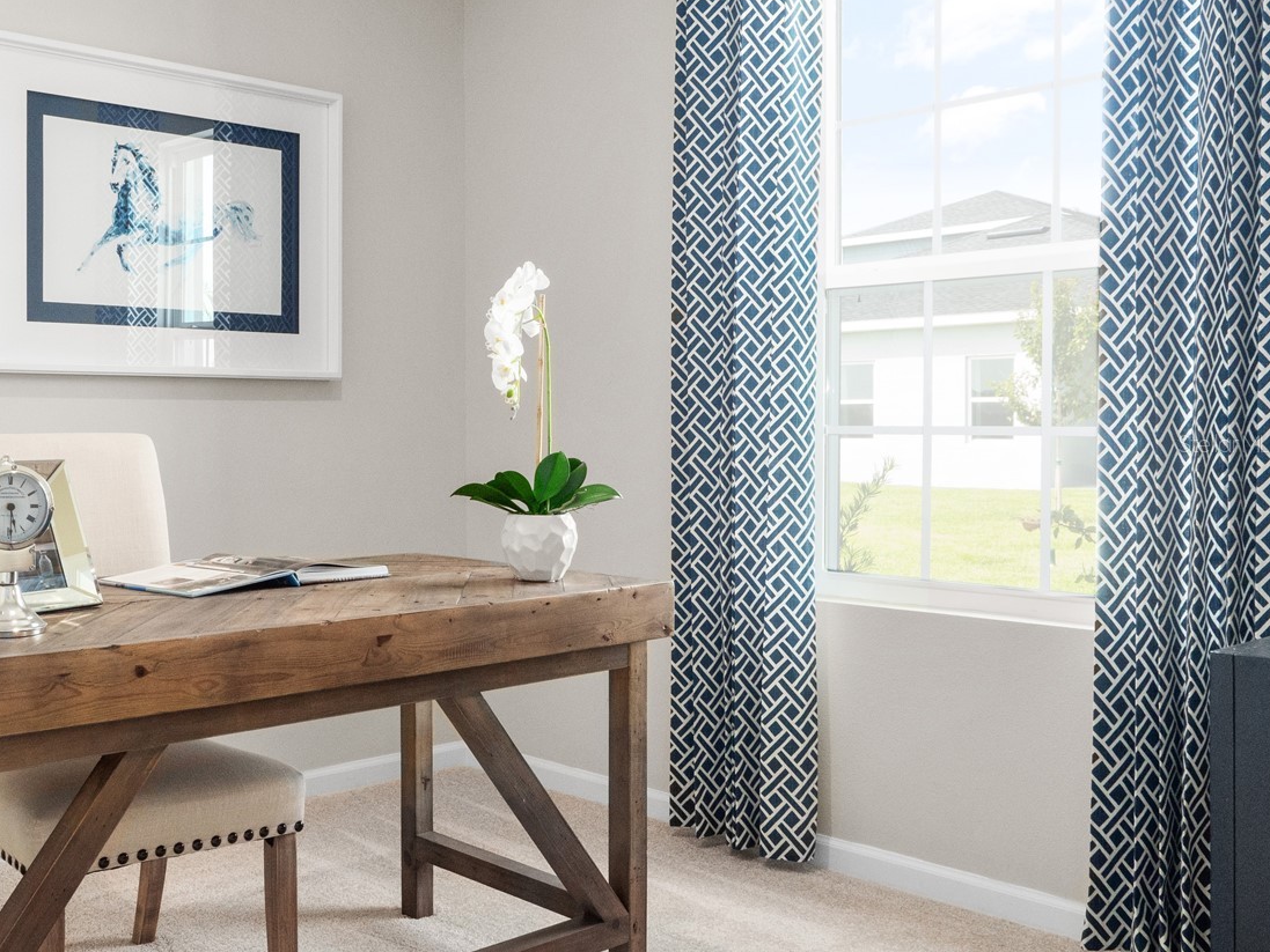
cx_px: 361
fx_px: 1284
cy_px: 443
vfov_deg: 40.7
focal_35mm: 35
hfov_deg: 51.0
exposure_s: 1/15
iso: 800
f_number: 8
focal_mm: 12
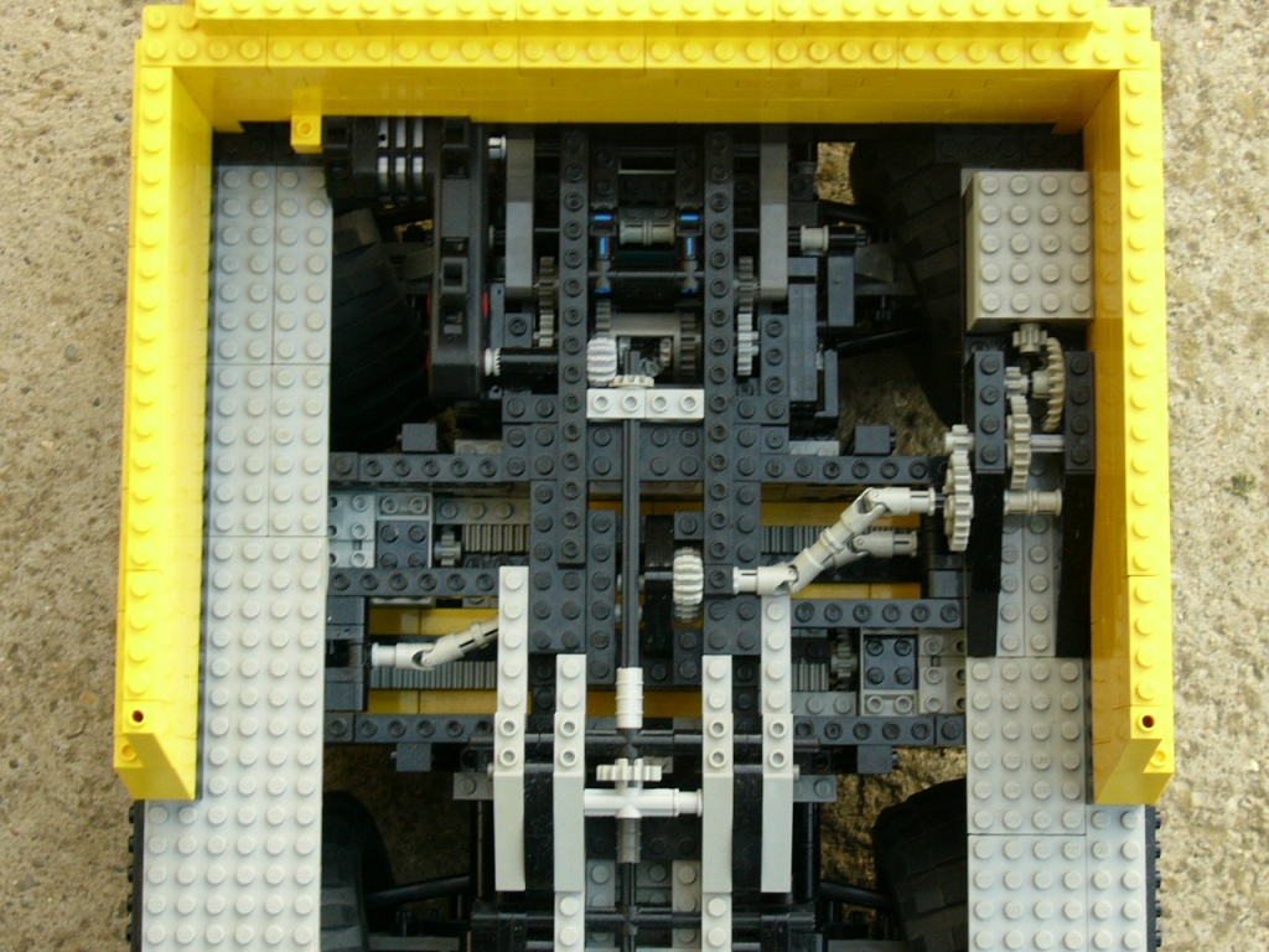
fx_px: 2566
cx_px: 634
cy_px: 476
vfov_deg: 21.0
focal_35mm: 70
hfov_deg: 27.8
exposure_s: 1/50
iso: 100
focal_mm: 11.6
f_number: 4
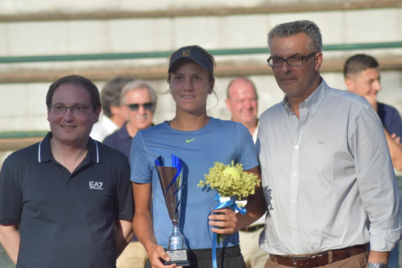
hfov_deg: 7.6
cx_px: 201
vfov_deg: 5.1
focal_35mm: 270
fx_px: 3015
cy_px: 134
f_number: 5.6
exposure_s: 1/2000
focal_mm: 180
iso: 400
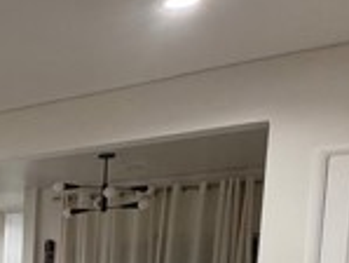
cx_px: -187
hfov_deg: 24.3
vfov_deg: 21.8
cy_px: 350
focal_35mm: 60
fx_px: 605
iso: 320
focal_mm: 2.22
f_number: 2.2
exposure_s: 1/60
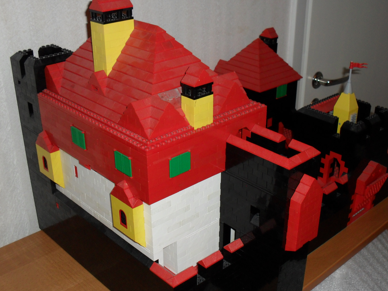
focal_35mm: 44
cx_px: 209
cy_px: 169
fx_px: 493
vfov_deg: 32.8
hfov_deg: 42.9
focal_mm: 6.3
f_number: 3.2
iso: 200
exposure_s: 1/45
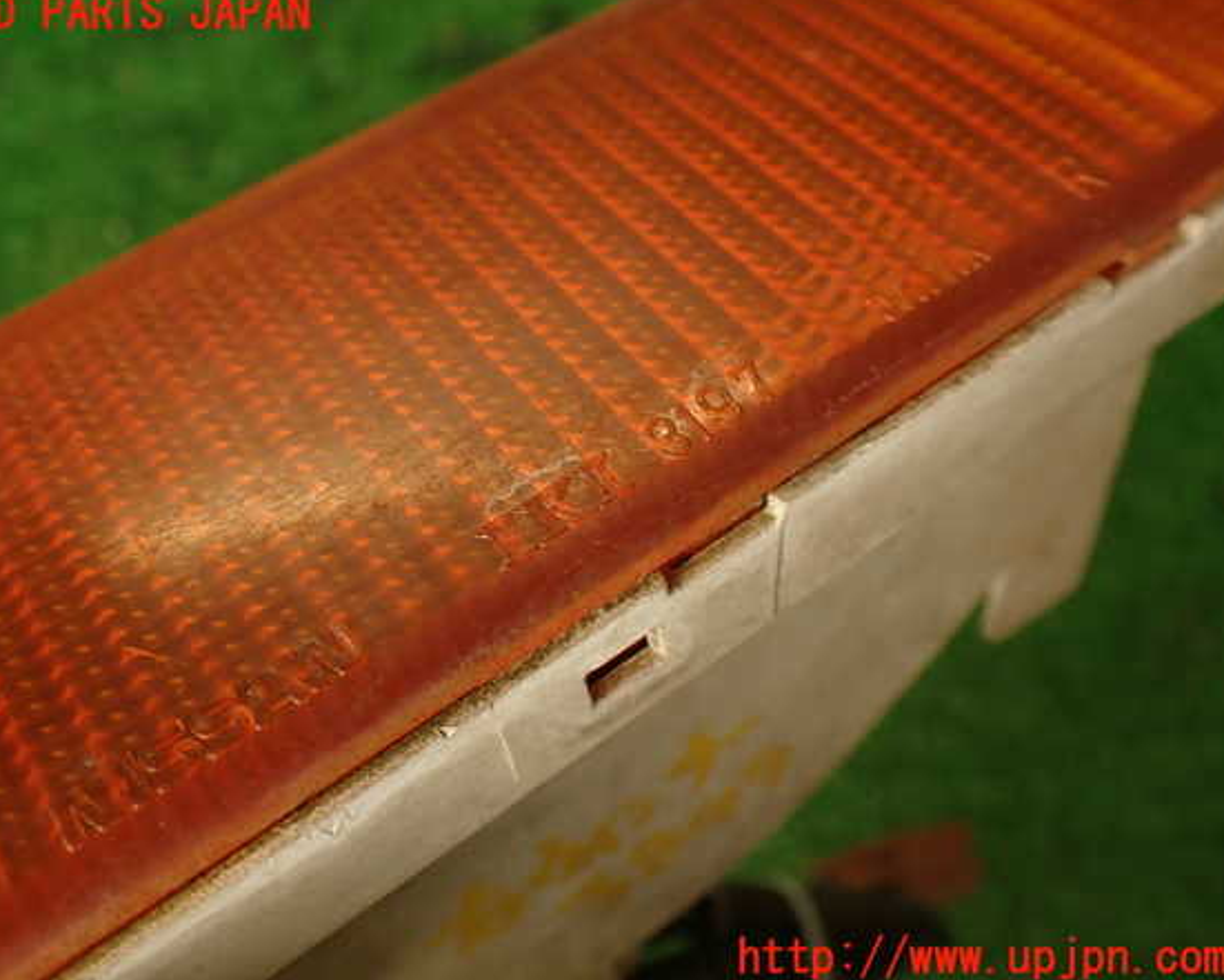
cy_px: 487
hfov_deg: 52.8
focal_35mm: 34
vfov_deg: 43.4
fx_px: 1232
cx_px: 573
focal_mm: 5.79
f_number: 2.4
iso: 125
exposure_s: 1/60
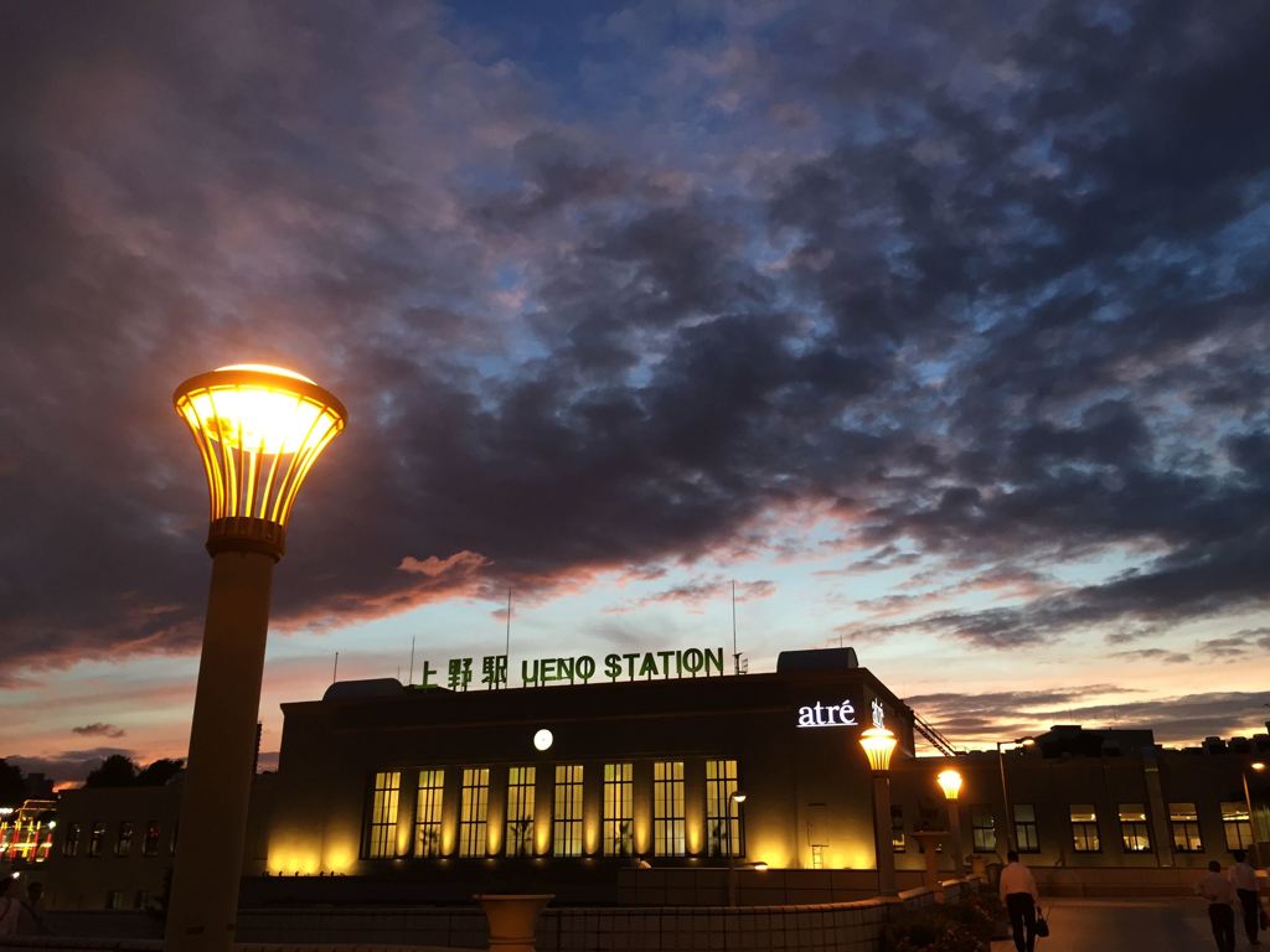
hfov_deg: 61.7
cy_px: 476
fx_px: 1064
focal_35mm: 29
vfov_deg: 48.2
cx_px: 635
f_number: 2.2
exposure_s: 1/33
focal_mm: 4.15
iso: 100
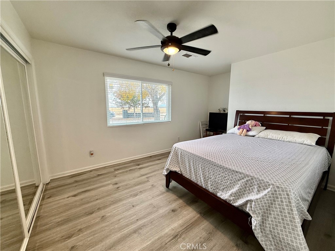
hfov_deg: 102.1
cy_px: 126
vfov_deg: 85.7
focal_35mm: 14
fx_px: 135
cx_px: 168
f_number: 2.2
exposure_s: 1/120
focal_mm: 2.22
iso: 80
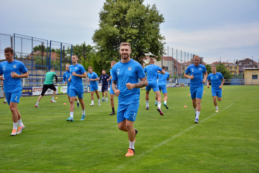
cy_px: 86
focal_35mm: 60
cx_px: 130
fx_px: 432
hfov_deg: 33.4
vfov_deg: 22.6
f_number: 5
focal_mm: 40
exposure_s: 1/1250
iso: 400
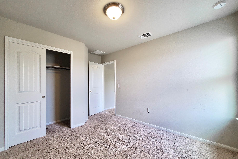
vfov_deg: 81.0
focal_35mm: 14
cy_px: 86
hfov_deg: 104.2
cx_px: 118
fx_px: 93
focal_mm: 1.8
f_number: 2.2
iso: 160
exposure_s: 1/60
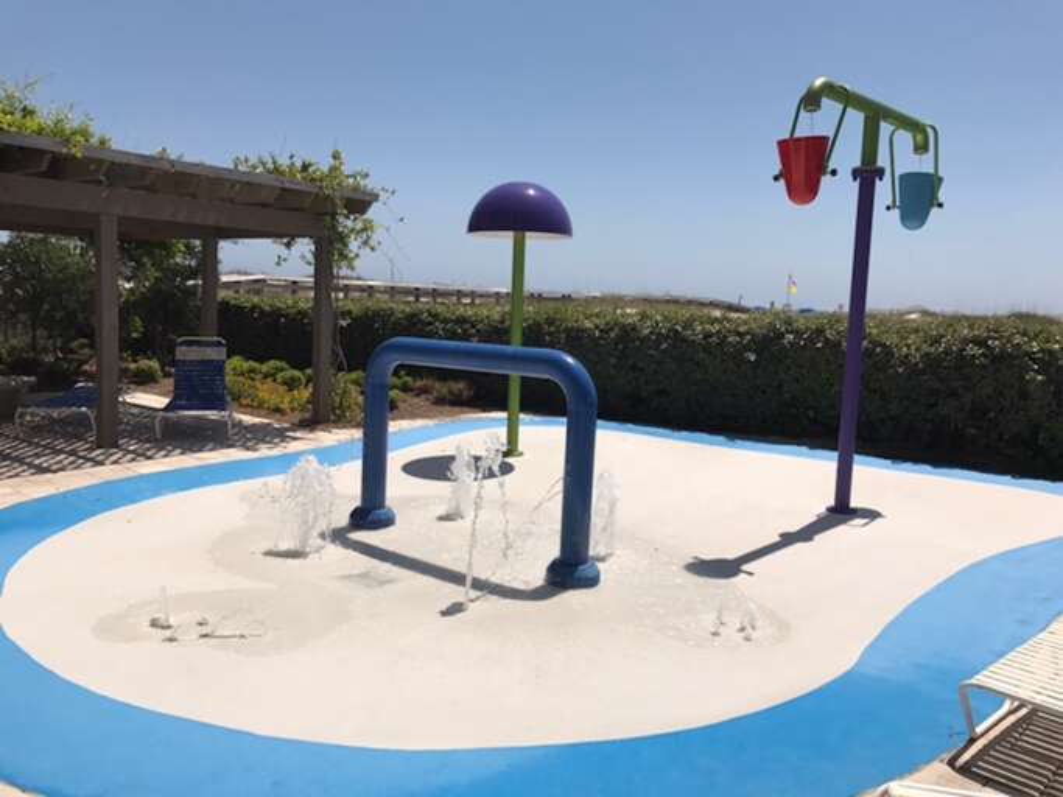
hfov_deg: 63.5
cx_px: 532
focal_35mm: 28
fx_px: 860
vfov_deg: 49.7
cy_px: 398
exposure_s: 1/5988
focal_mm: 3.99
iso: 20
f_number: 1.8
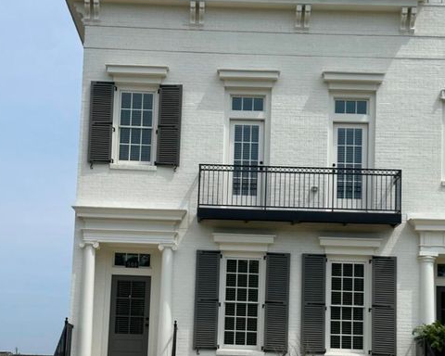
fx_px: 856
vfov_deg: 23.3
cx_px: 218
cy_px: 255
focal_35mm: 65
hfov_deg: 29.1
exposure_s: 1/5263
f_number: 1.78
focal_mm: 6.86
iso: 64
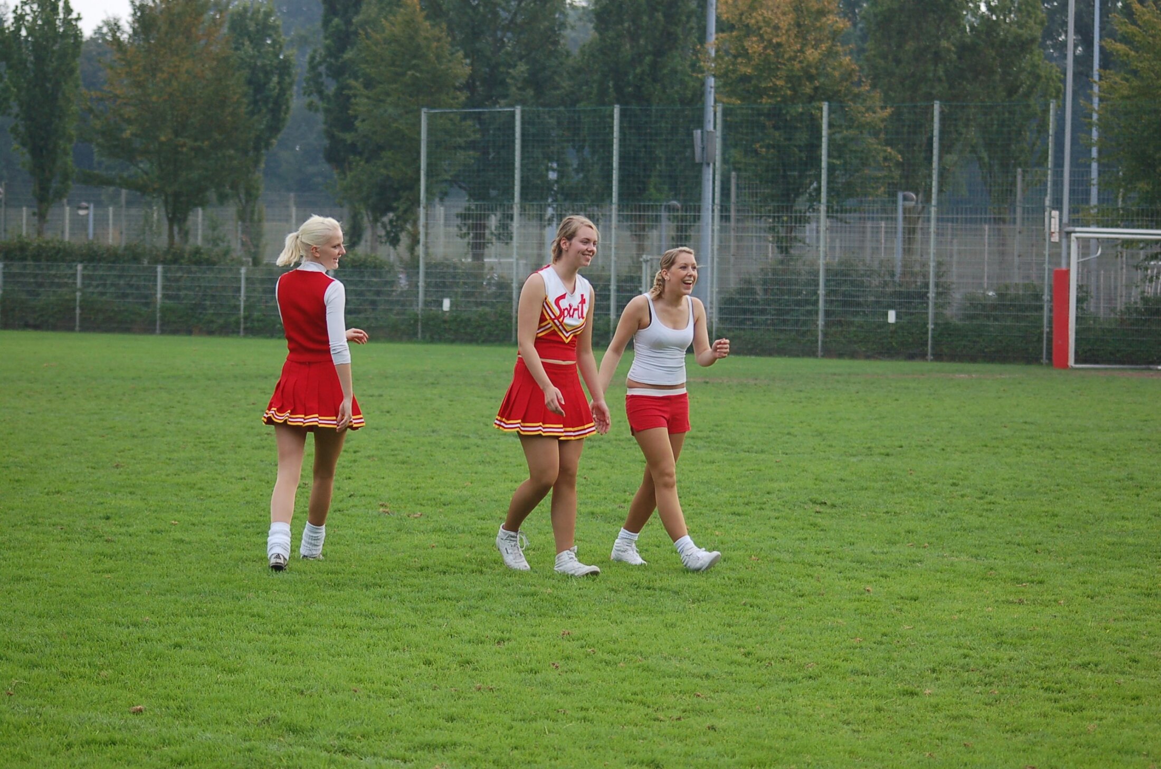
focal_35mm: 105
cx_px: 580
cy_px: 384
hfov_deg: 19.5
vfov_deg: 13.0
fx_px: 3380
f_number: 4
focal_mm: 70
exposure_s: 1/800
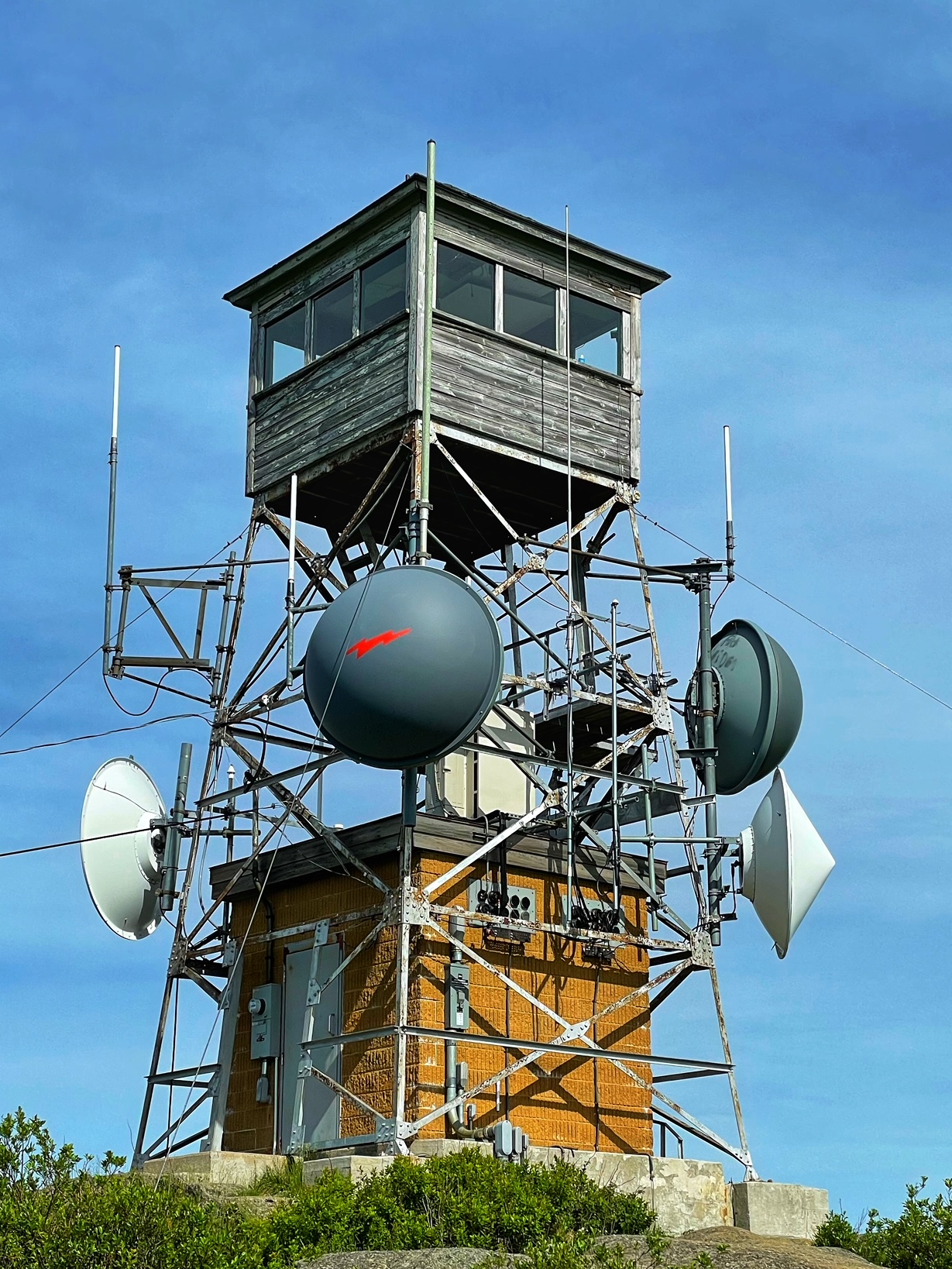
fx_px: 2346
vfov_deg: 30.2
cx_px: 476
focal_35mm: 64
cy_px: 753
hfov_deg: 22.9
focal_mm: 6
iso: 25
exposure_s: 1/2994
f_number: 2
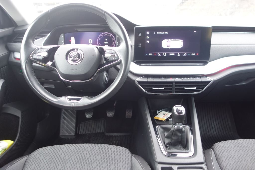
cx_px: 128
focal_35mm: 28
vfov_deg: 46.4
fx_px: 198
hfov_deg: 65.5
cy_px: 85
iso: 160
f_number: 1.8
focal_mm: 10.4
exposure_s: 1/30
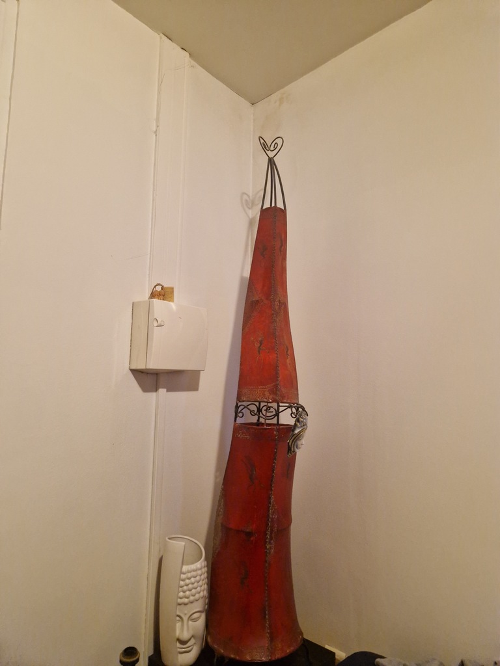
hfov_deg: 58.9
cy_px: 333
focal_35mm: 23
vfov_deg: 73.9
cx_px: 250
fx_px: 443
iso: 125
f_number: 1.8
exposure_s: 1/100
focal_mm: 5.4
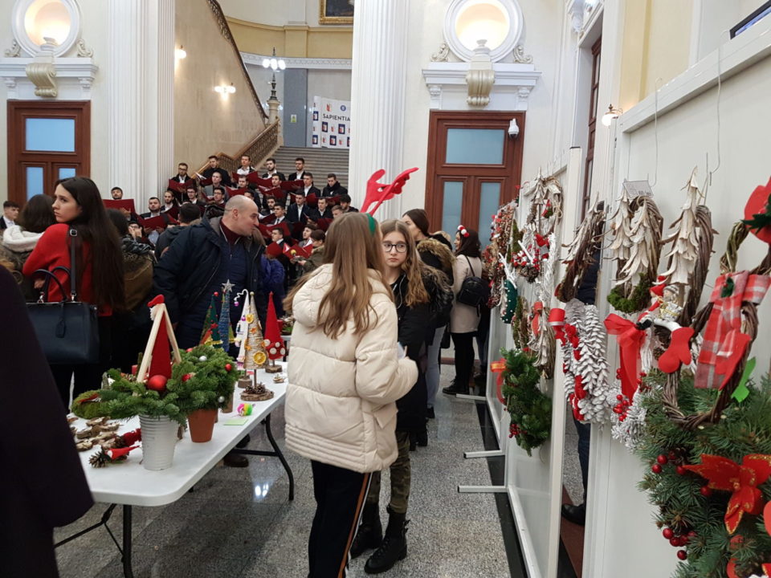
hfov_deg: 67.3
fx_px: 579
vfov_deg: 53.1
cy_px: 289
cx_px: 386
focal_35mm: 26
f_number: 1.7
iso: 200
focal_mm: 4.2
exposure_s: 1/33
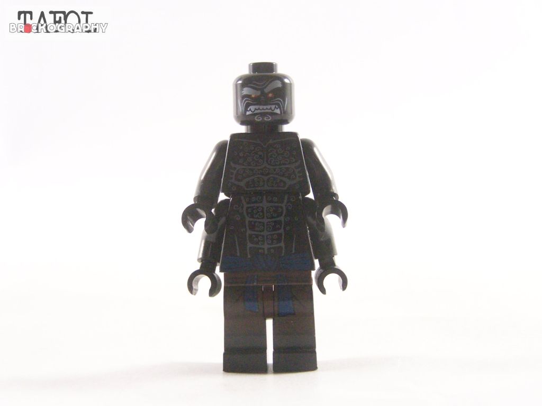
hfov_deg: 29.0
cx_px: 271
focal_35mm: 67
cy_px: 203
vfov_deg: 21.9
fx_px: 1049
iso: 400
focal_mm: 11.1
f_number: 3.2
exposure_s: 1/60
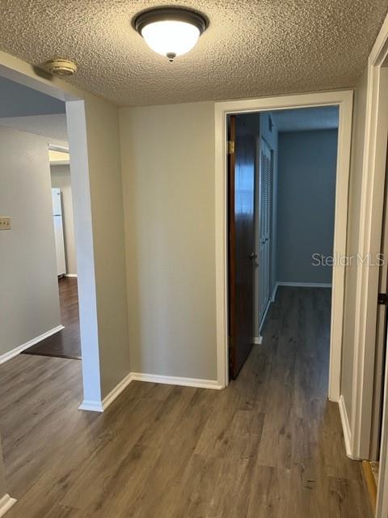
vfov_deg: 67.3
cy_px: 259
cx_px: 194
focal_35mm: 26
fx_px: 389
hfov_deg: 53.1
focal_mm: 5.1
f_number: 1.6
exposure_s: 1/60
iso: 125
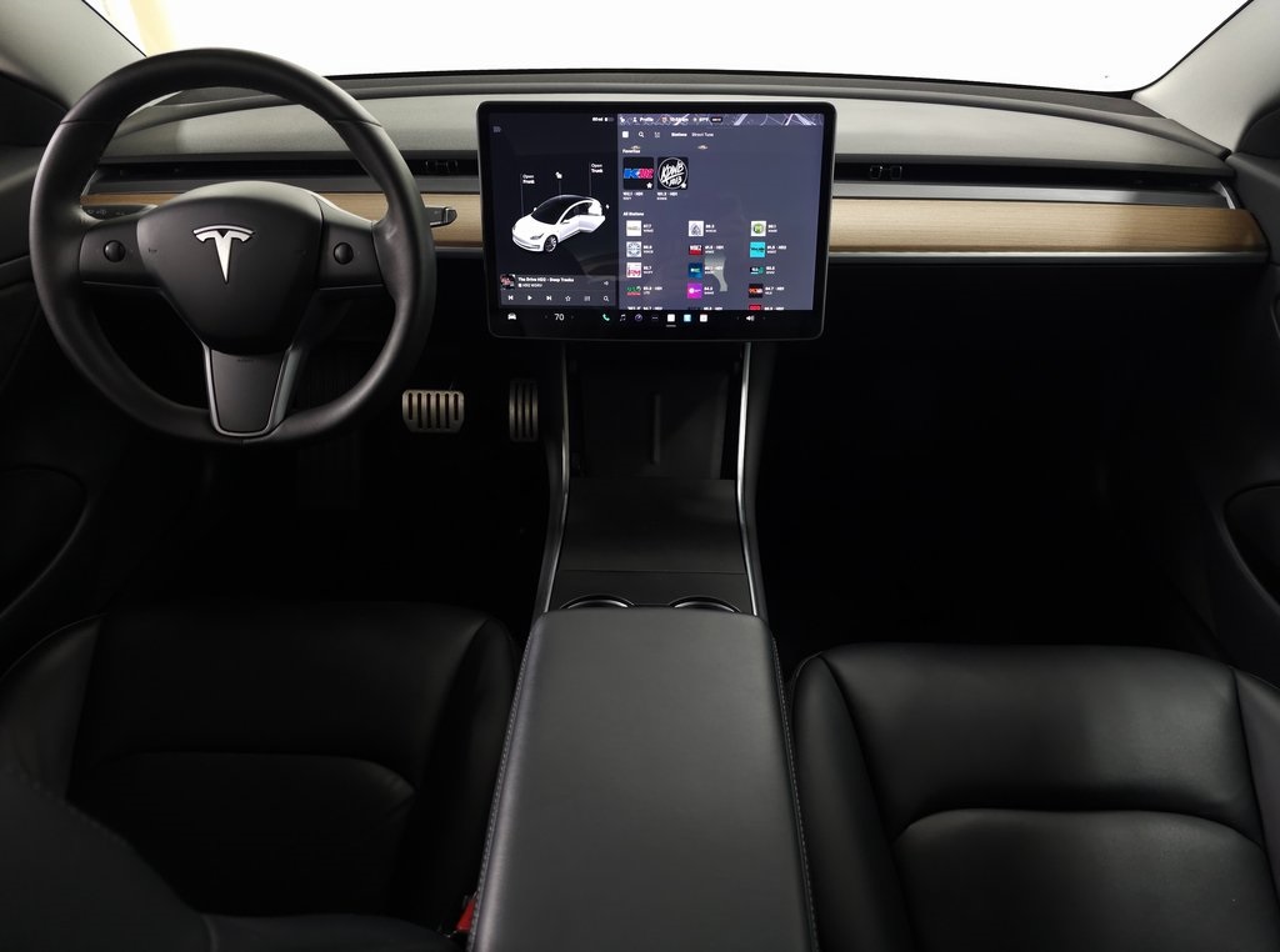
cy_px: 476
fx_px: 848
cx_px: 640
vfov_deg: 58.6
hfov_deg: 74.1
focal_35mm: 23
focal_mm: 6.3
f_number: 1.7
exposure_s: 1/60
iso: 160
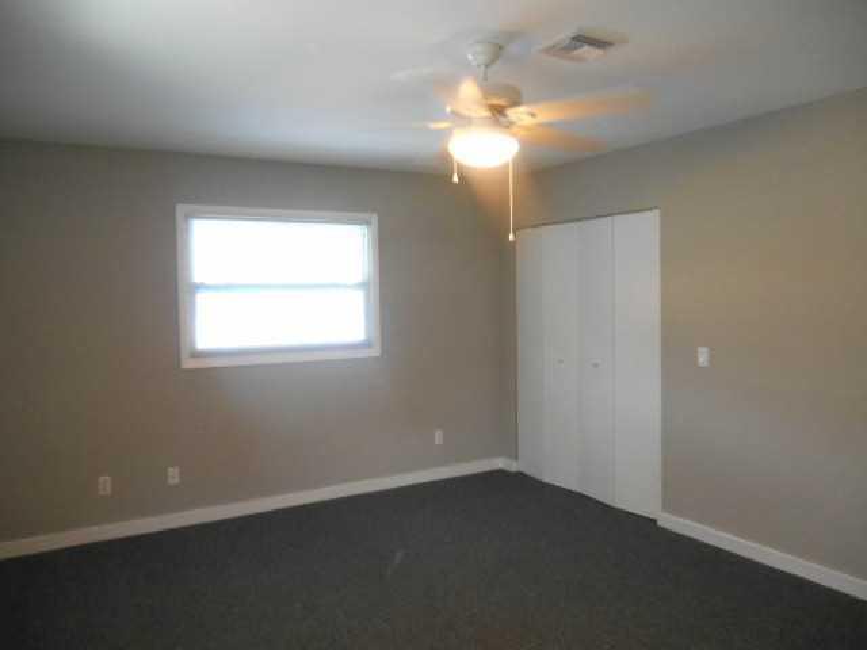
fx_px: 651
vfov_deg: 53.1
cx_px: 434
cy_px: 325
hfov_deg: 67.3
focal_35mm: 26
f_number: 3.4
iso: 400
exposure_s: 1/25
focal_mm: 4.7
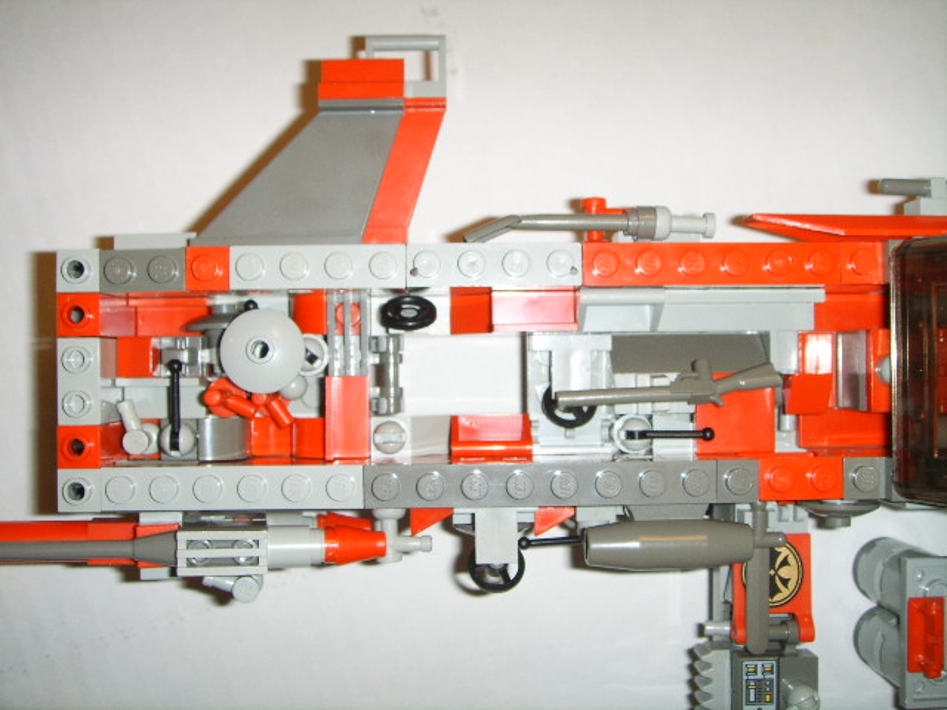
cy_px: 355
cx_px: 474
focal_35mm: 39
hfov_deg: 47.9
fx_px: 1067
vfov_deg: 36.8
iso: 100
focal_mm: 6.6
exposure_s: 1/45
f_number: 3.5
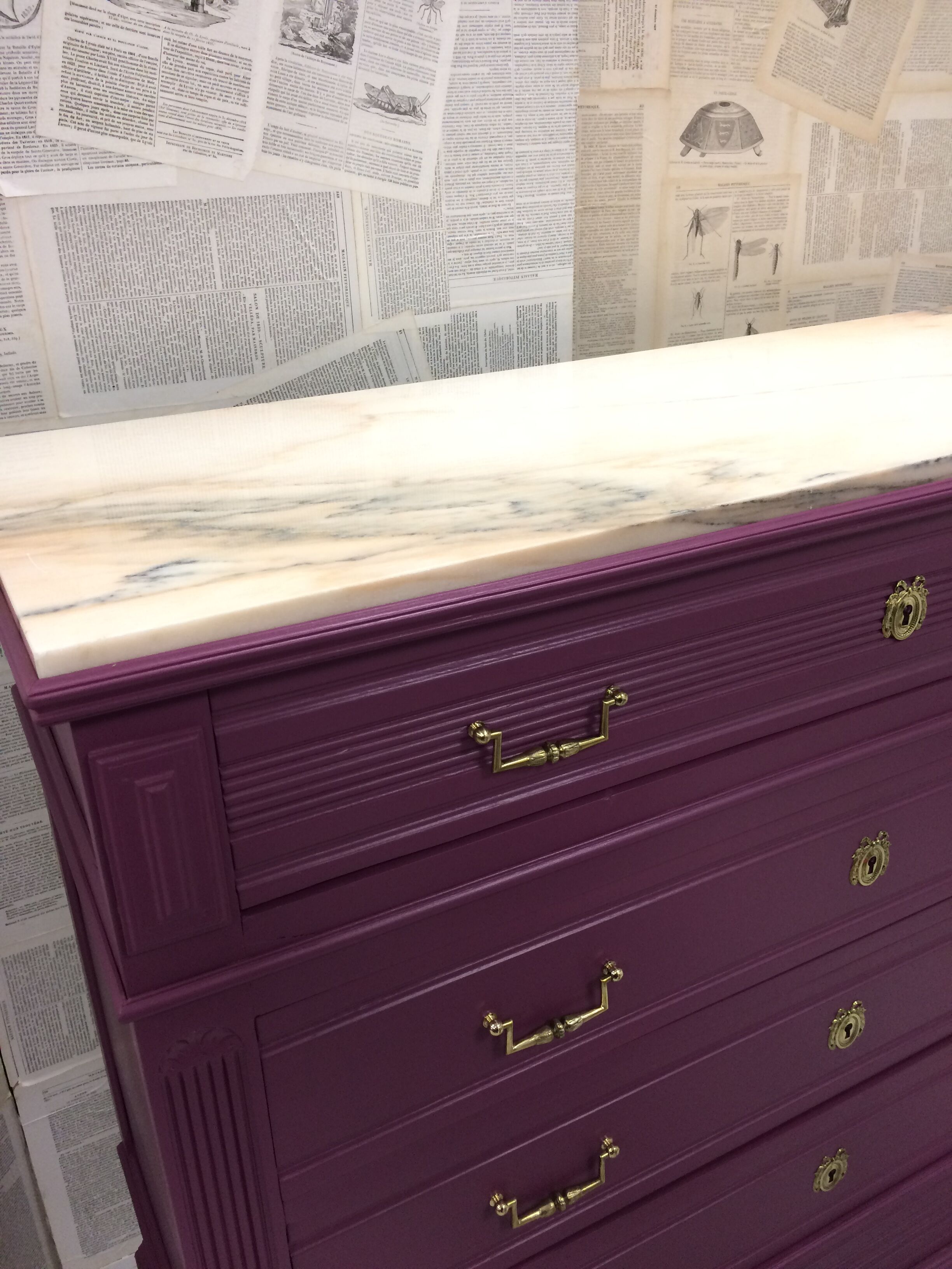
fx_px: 1063
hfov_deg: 48.2
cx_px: 476
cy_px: 634
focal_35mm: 29
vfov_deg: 61.7
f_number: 2.2
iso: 50
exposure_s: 1/33
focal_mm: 4.15
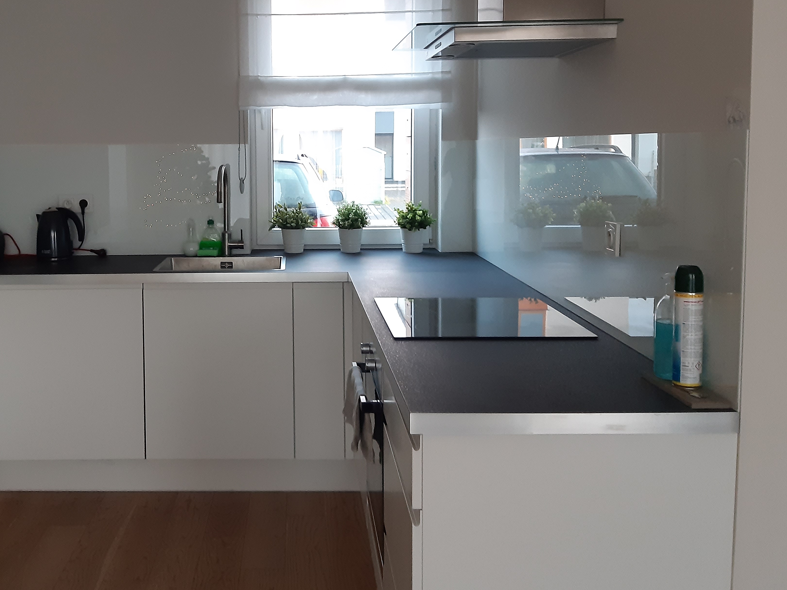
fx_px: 841
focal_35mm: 37
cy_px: 222
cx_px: 276
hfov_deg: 49.4
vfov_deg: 38.4
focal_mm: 3.92
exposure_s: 1/25
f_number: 1.7
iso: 320
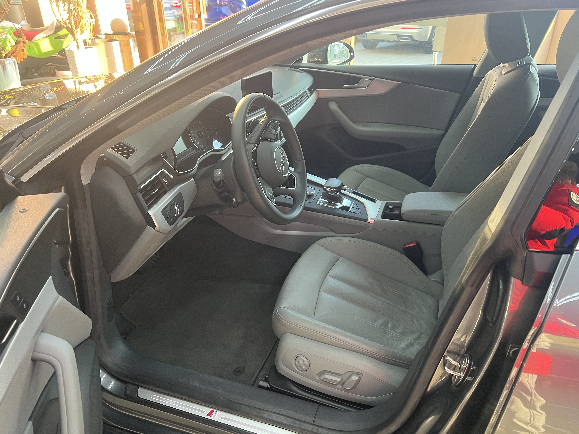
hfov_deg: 67.3
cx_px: 290
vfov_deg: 53.1
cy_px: 217
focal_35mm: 26
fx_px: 435
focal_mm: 5.7
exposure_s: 1/78
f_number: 1.5
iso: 125
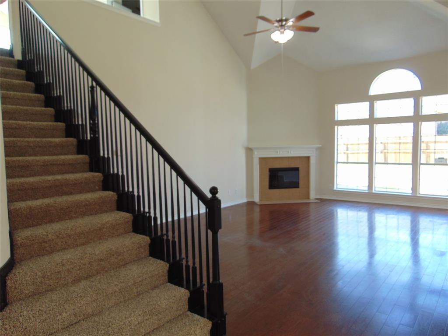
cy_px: 168
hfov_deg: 69.4
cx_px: 224
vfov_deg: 54.9
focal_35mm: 25
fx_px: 324
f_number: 3
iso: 100
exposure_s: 1/30
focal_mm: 4.5
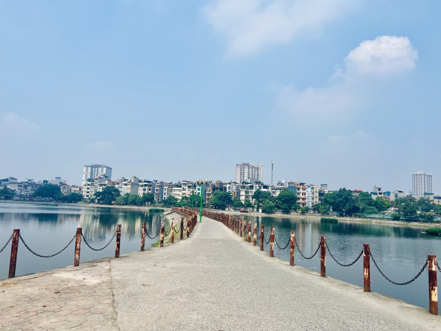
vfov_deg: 53.1
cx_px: 220
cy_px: 166
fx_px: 331
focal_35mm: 26
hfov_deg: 67.3
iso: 50
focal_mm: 5.7
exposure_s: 1/8000
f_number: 1.5
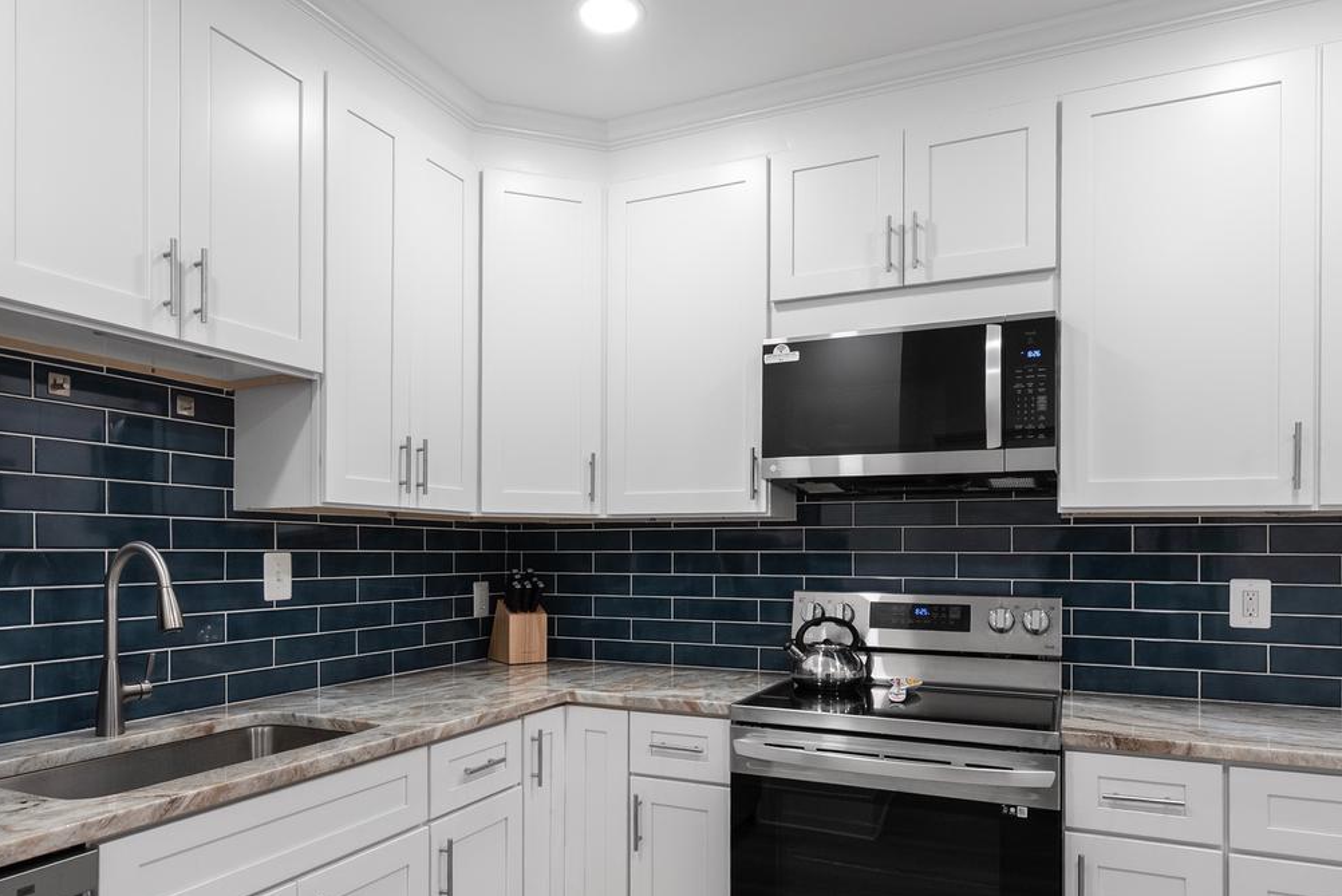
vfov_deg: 54.4
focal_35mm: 23
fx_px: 858
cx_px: 635
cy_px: 569
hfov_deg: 76.0
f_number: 8
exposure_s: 1/13
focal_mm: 16
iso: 800
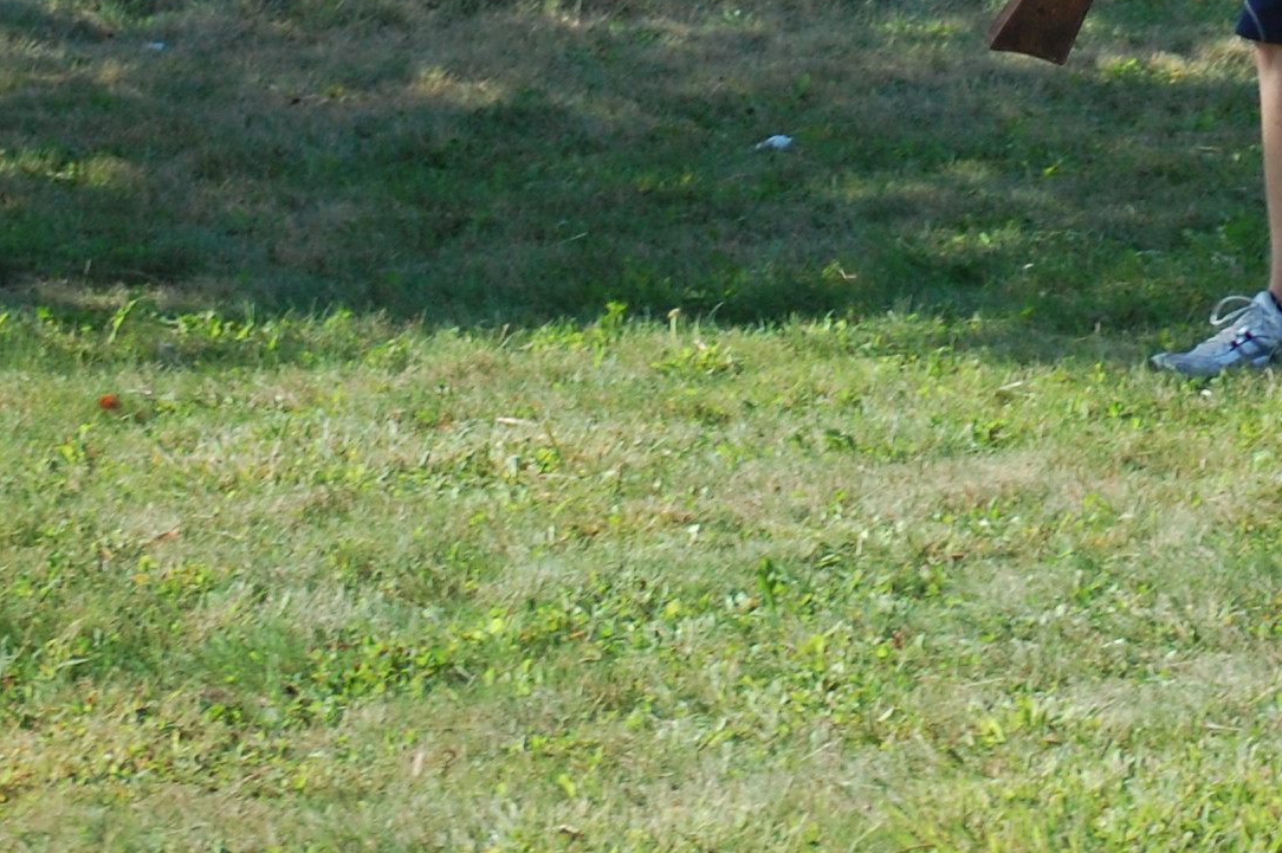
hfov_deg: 8.0
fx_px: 9180
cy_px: -310
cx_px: 1133
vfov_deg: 5.3
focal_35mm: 258
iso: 400
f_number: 5
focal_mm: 62
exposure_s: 1/400
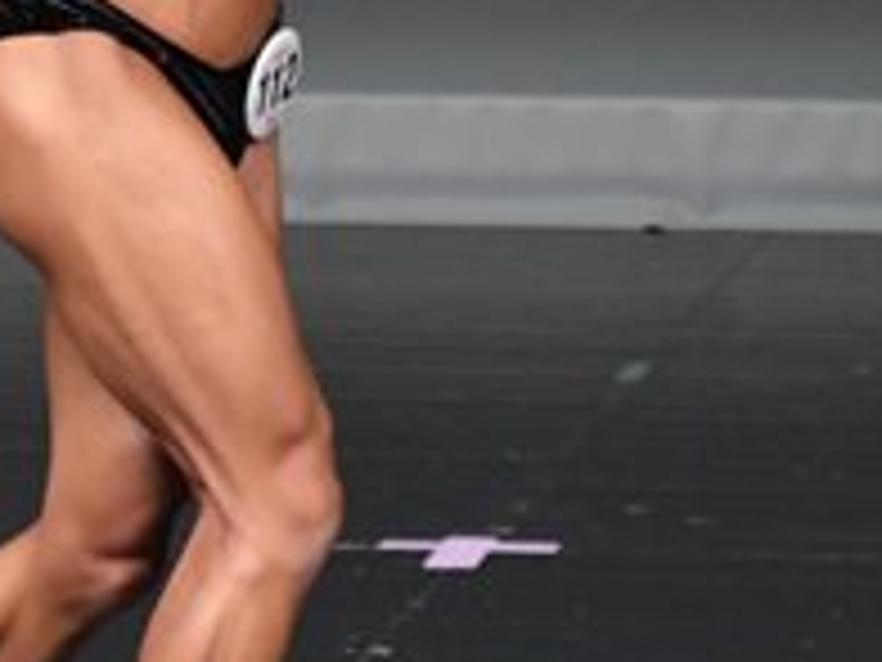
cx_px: -70
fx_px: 33404
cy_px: 131
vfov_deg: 1.1
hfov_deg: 1.5
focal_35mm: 1311
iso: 4000
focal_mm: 230
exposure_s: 1/400
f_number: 5.6
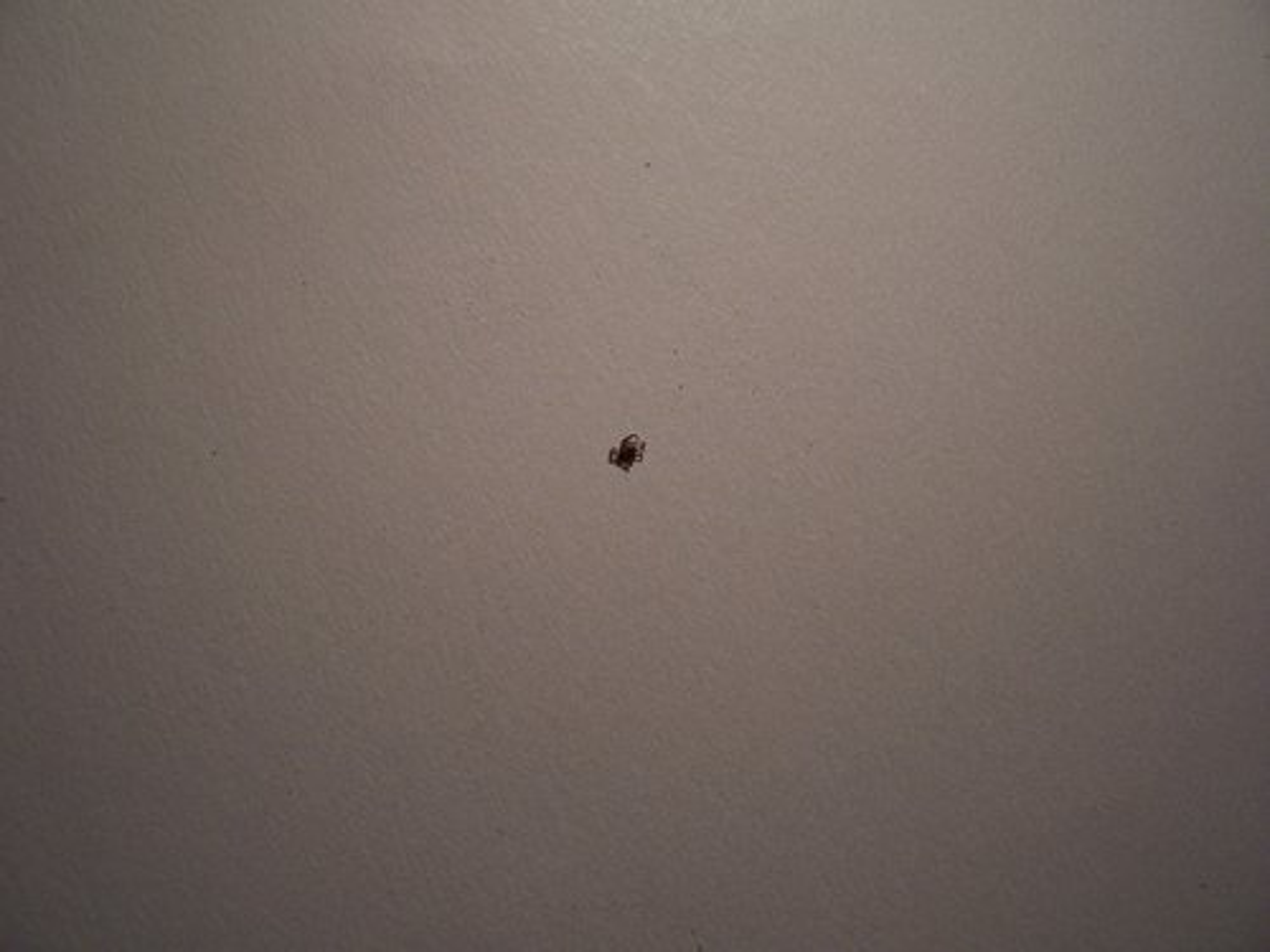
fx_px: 1247
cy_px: 476
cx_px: 635
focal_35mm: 34
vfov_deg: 41.8
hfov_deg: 54.0
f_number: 2.7
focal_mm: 5.6
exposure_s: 1/250
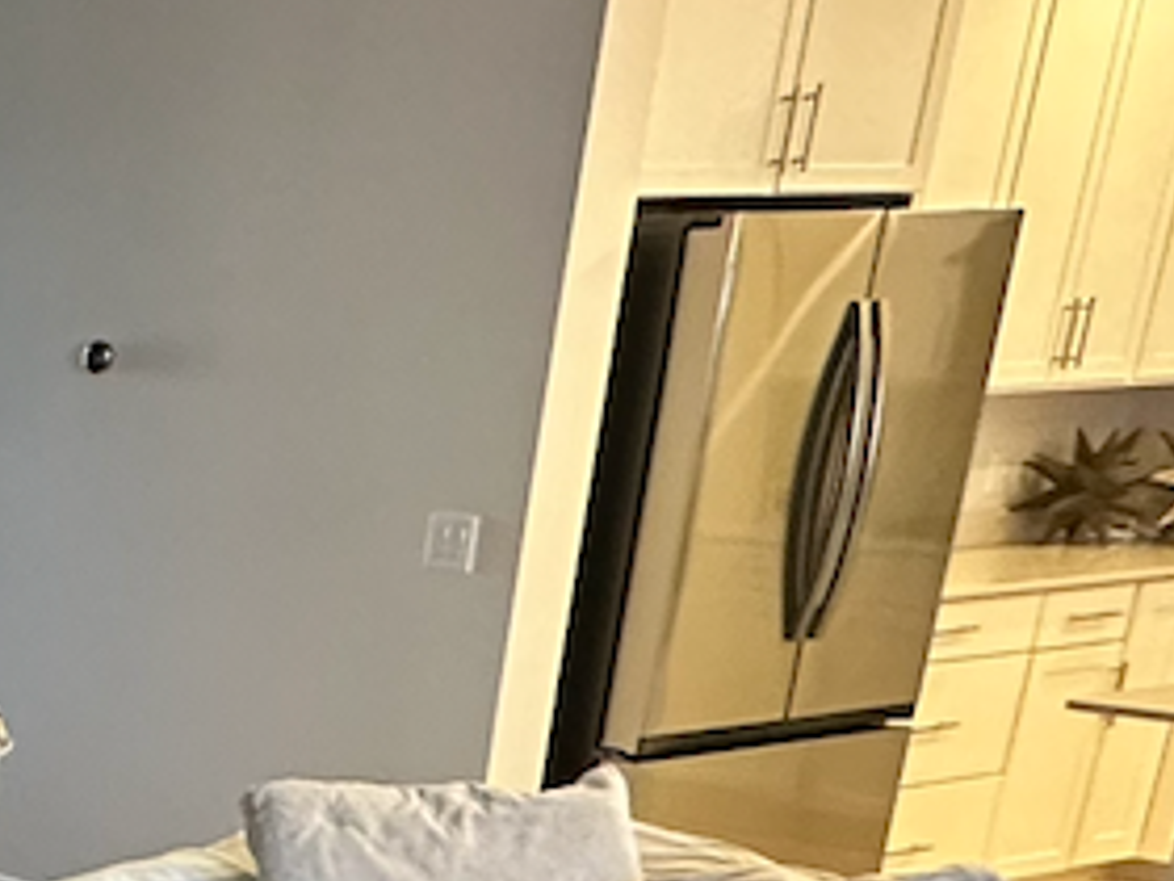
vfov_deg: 21.0
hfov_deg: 22.6
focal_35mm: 64
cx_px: -742
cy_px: 1120
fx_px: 2171
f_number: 2.2
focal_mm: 2.22
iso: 640
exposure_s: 1/60
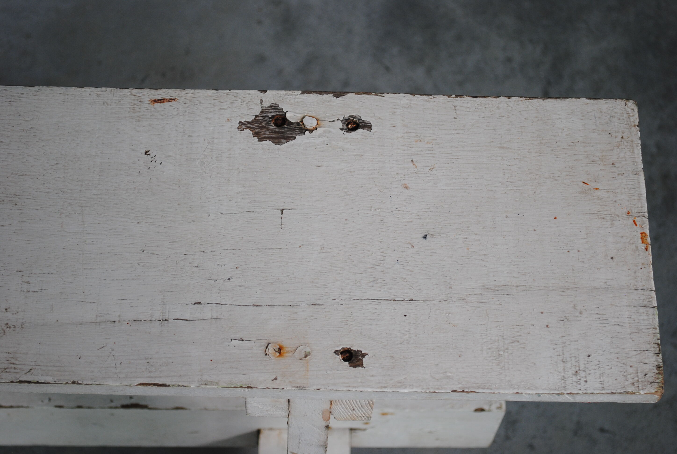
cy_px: 227
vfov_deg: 19.0
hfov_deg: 28.0
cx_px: 338
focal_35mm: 72
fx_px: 1357
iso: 200
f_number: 5.3
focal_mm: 48
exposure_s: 1/60
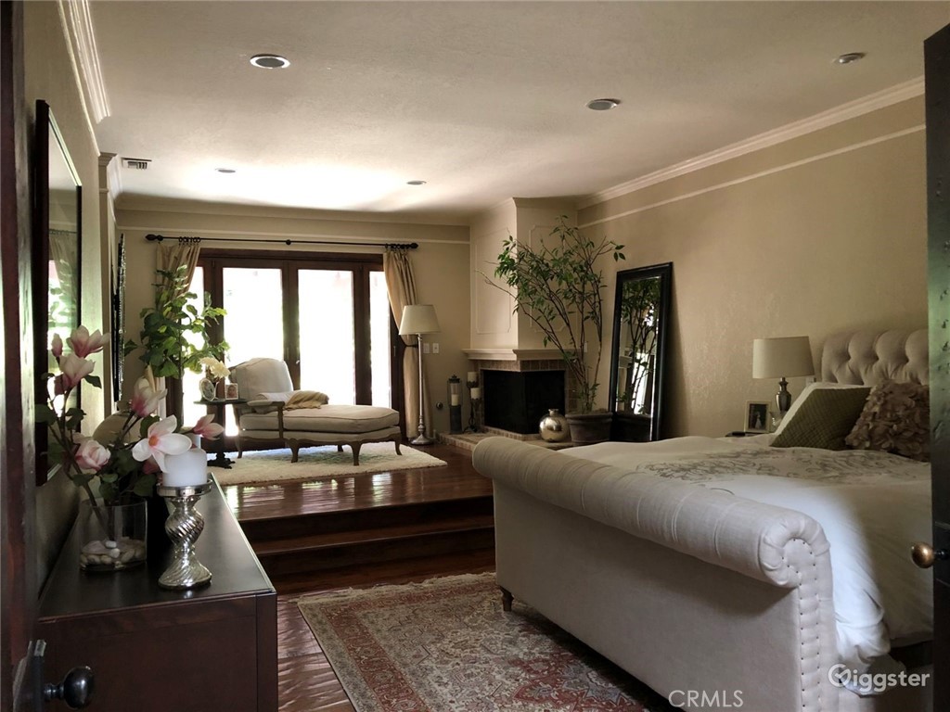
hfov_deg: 63.4
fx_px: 768
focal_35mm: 28
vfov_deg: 49.7
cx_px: 475
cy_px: 356
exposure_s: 1/12
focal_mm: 4
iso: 100
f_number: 1.8
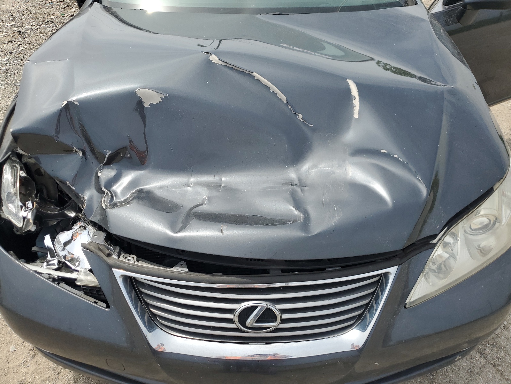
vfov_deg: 53.1
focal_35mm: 26
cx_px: 256
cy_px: 192
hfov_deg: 67.3
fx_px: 384
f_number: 1.5
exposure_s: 1/2500
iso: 50
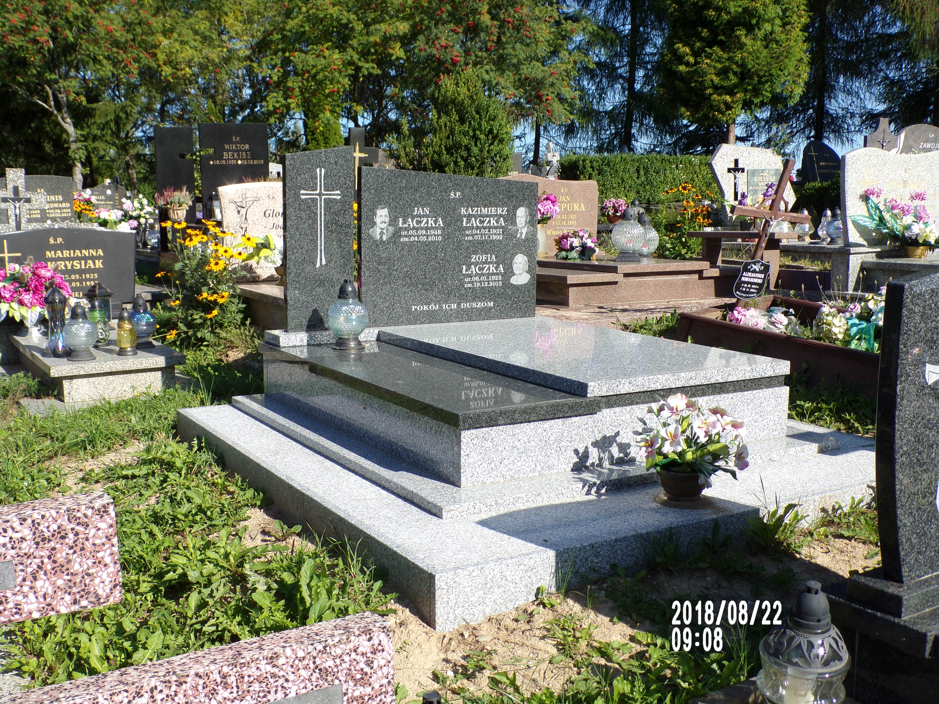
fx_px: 1004
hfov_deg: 50.1
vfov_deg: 38.7
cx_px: 470
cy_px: 352
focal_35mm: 37
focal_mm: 6.6
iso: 80
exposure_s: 1/400
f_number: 4.7
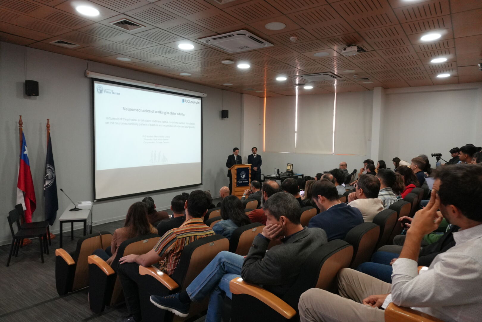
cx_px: 241
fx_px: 321
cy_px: 161
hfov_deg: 73.7
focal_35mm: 24
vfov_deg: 53.1
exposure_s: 1/160
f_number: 4
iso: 3200
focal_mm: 16
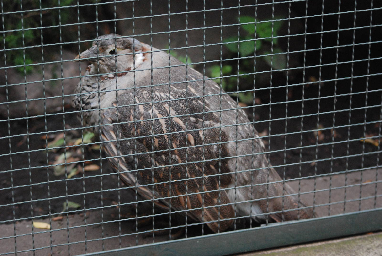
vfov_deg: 13.1
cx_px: 191
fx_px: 1115
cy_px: 128
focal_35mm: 105
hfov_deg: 19.4
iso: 1600
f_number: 4
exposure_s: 1/160
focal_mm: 70
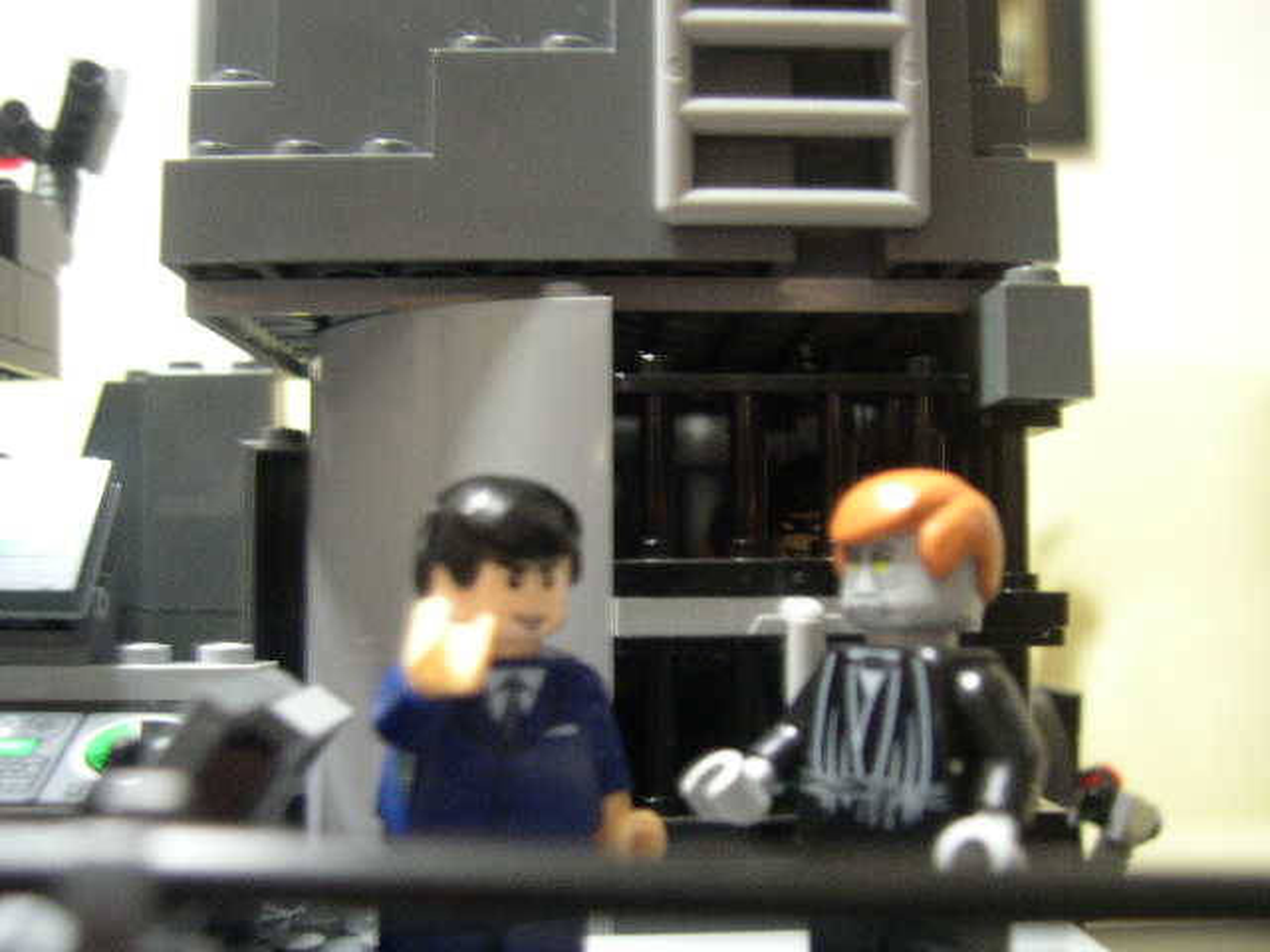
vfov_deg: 37.7
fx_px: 1394
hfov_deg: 49.0
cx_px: 635
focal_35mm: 38
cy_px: 476
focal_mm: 8
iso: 400
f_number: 2.8
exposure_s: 1/2.4
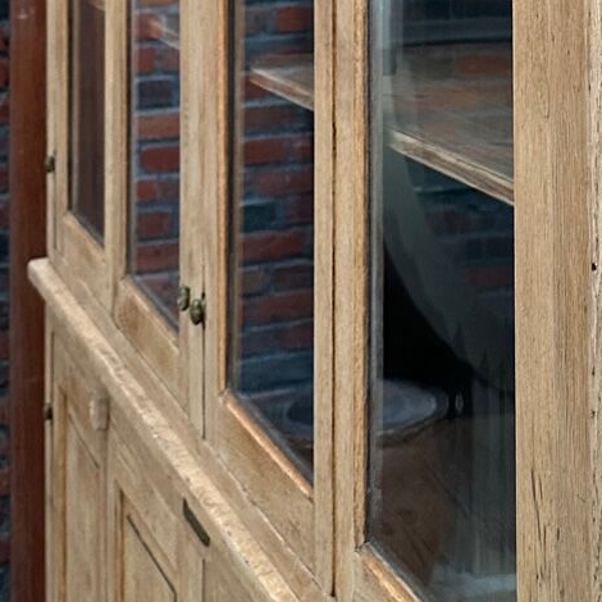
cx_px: 583
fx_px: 1790
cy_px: -186
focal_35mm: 91
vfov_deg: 17.8
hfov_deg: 18.6
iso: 250
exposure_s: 1/81
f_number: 1.78
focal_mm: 6.86
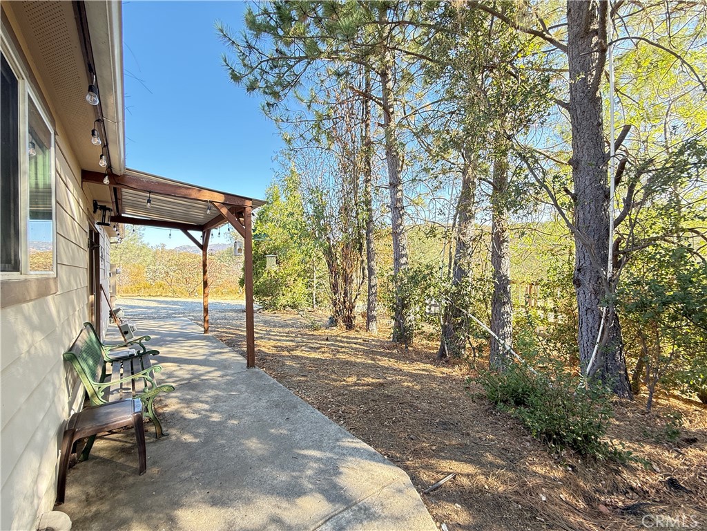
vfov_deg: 85.7
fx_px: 286
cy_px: 266
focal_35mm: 14
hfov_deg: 102.1
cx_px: 354
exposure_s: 1/99
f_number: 2.2
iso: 80
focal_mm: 2.22
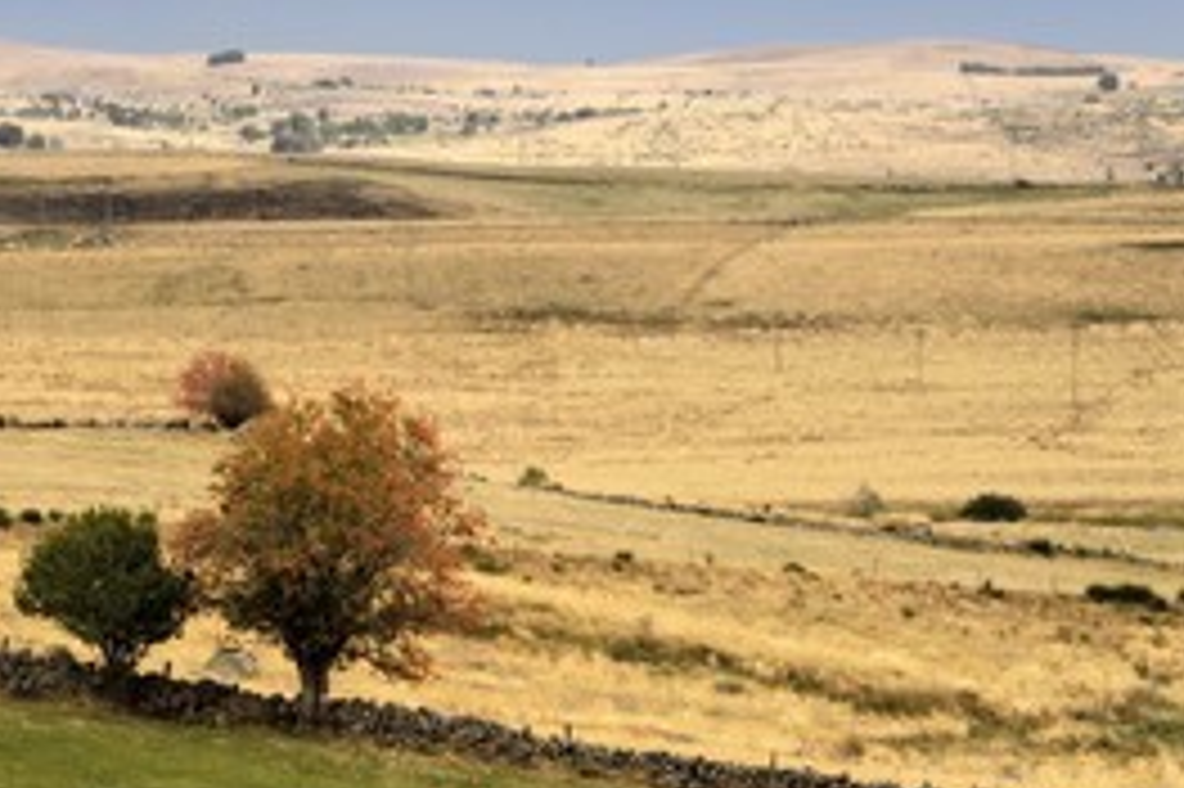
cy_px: 396
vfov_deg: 6.4
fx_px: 7099
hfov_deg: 9.5
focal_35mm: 216
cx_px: 437
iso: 400
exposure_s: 1/800
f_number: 8
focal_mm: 135
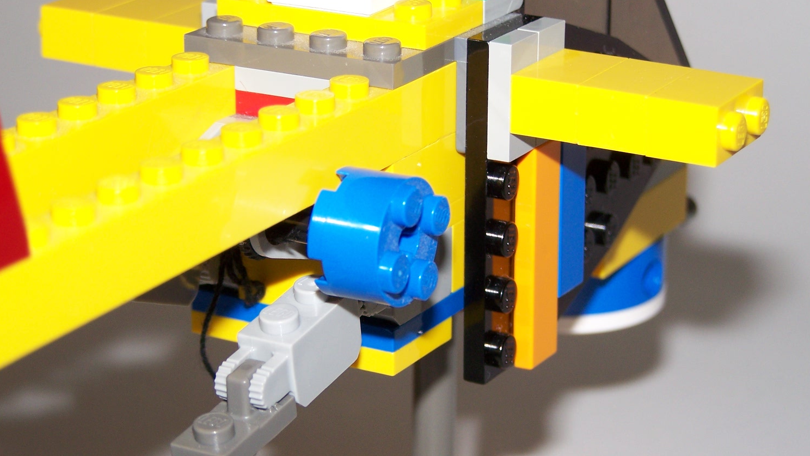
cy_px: 291
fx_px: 2470
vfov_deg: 10.5
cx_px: 406
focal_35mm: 115
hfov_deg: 18.6
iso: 80
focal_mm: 17.5
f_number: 3.2
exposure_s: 1/100
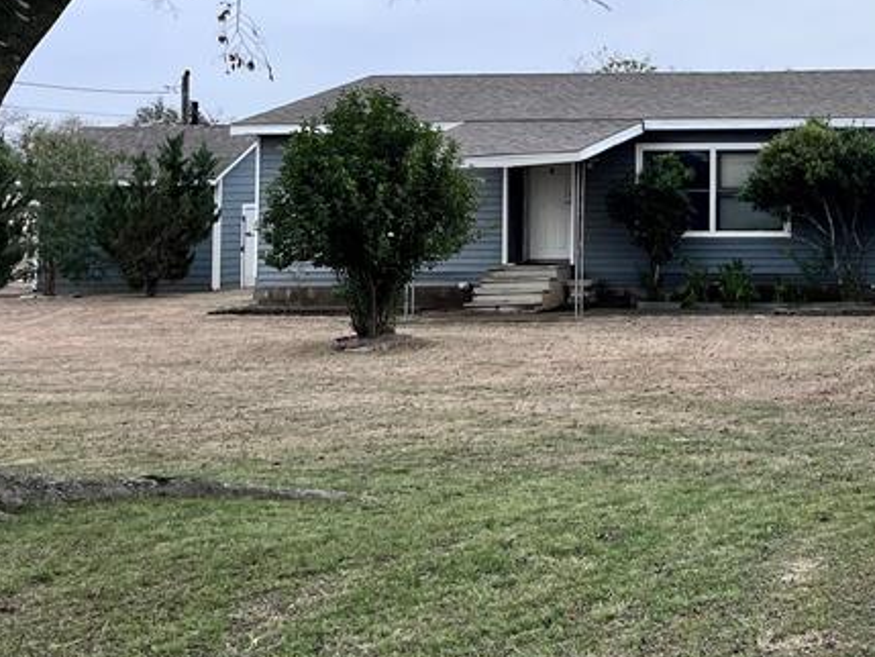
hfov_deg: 28.3
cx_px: 967
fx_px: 1568
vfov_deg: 23.1
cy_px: 65
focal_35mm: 62
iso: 50
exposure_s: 1/1623
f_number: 1.6
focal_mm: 5.1
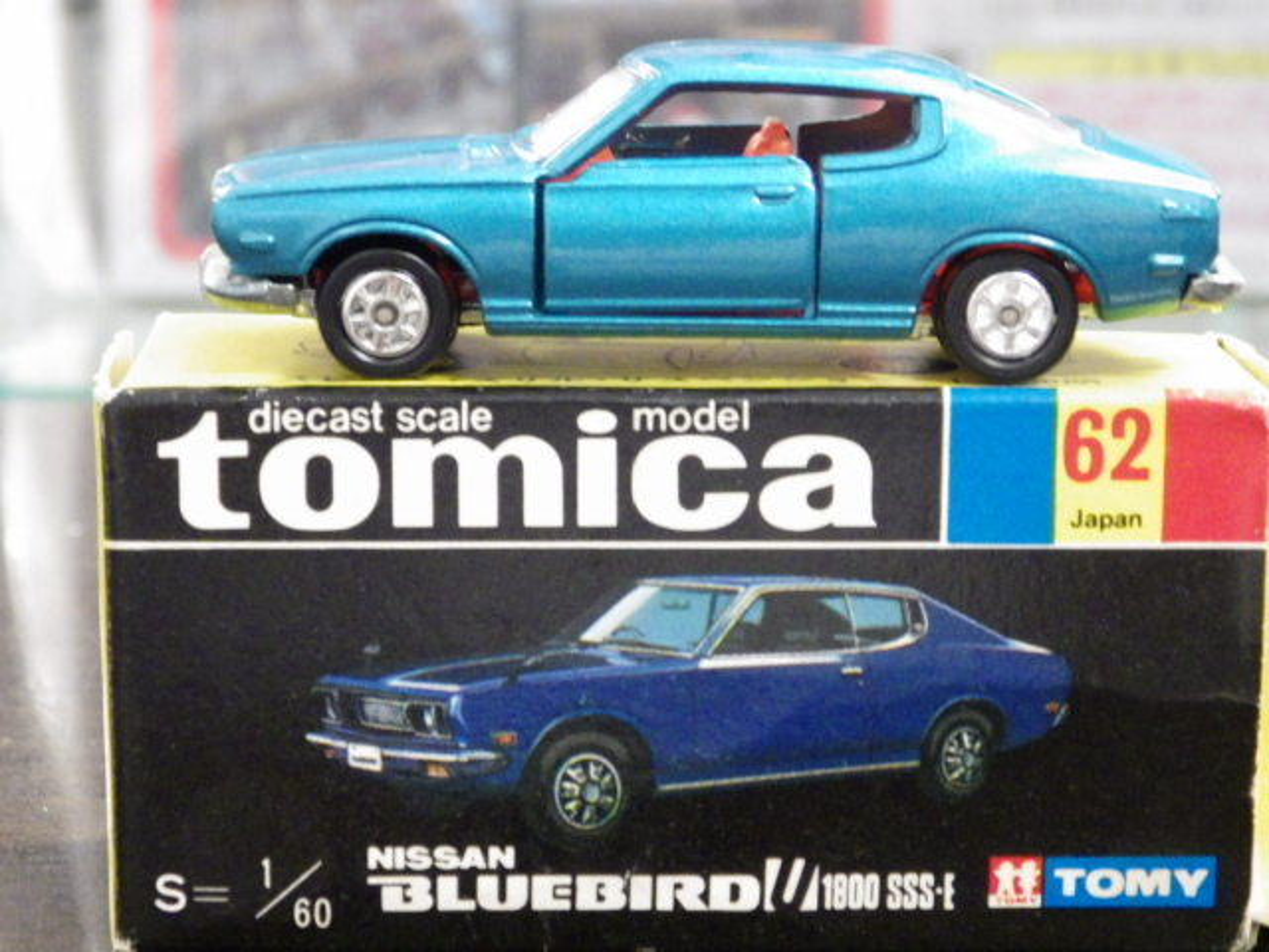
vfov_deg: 14.4
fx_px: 3776
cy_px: 476
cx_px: 634
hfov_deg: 19.1
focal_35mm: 103
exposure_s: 1/13
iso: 1600
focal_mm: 18.4
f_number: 4.6
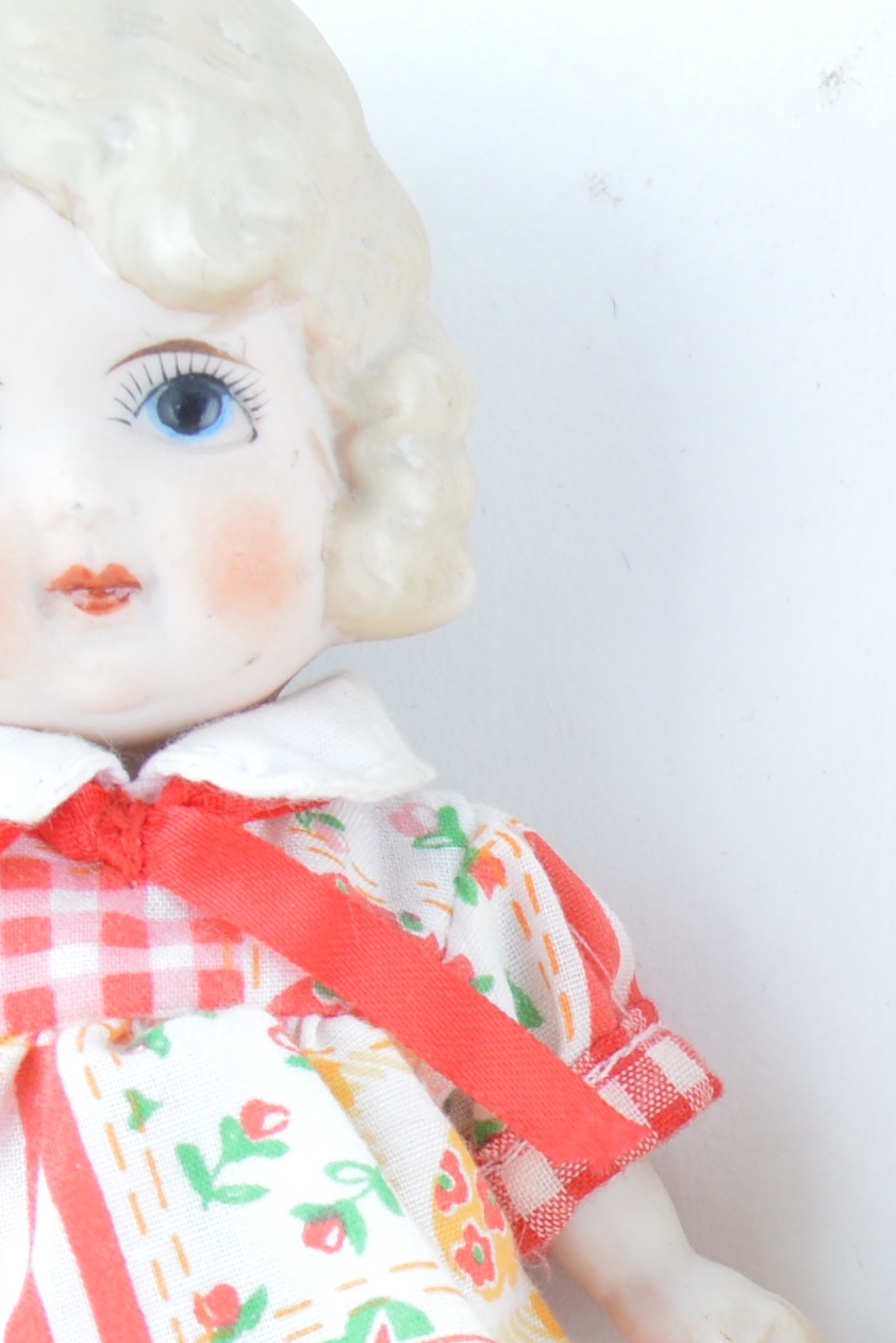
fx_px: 7462
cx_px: 2030
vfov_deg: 10.2
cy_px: 1240
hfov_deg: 6.6
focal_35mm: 200
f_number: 8
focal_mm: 28
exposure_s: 1/25
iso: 100
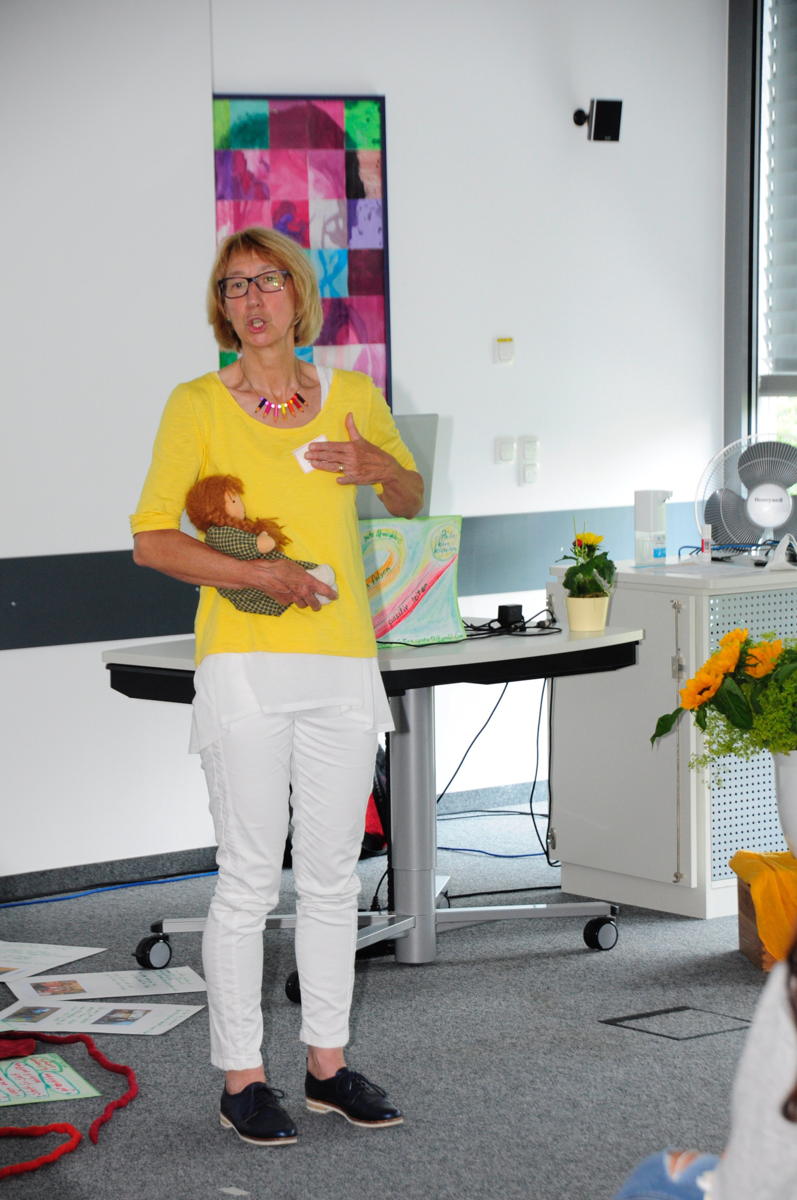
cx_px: 398
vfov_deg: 19.5
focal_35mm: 105
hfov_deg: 13.0
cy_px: 600
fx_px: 3496
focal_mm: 70
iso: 720
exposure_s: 1/60
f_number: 5.3
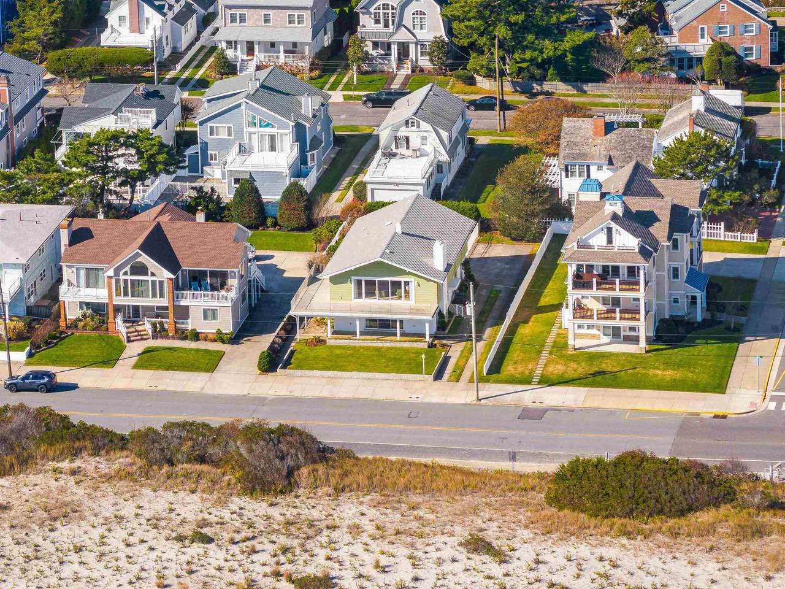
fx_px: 3764
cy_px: 294
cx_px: 392
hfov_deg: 11.9
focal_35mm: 166
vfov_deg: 8.9
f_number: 3.4
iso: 100
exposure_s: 1/400
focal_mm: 30.71
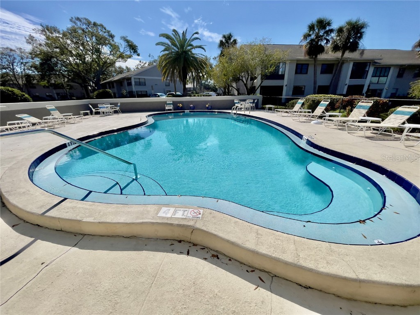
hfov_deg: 106.2
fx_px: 158
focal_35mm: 13
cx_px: 210
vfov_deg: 89.9
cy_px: 158
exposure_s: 1/2083
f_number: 2.4
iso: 25
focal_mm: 1.54
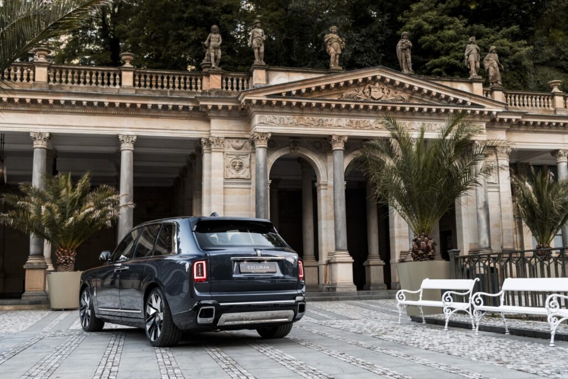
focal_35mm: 42
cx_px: 284
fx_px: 663
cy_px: 190
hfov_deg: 46.4
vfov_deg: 31.9
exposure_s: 1/100
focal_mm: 42
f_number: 4
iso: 1000
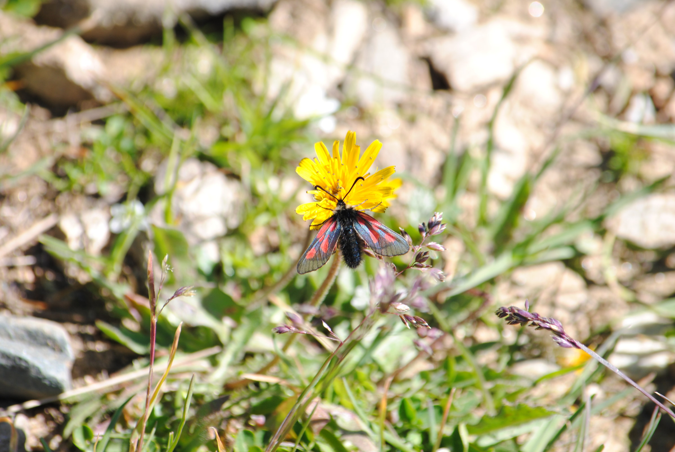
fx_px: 6194
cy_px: 226
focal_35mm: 330
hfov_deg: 6.2
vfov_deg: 4.2
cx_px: 338
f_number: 8
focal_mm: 220
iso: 100
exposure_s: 1/125
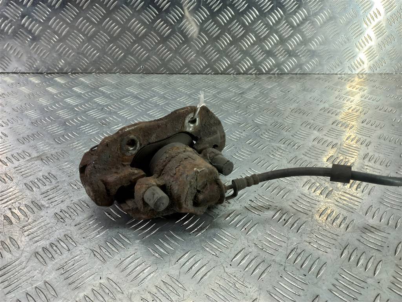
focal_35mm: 25
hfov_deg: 69.4
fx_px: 290
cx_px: 201
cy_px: 151
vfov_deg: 54.9
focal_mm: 4.6
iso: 64
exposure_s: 1/50
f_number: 1.8
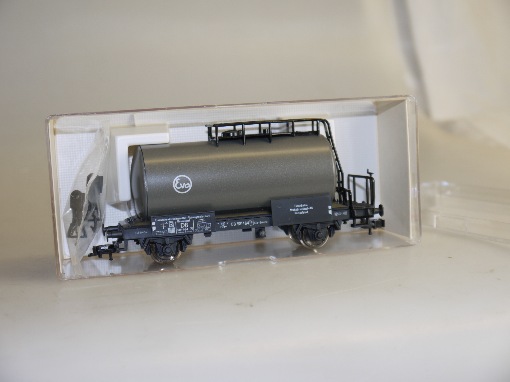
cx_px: 255
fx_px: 855
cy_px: 191
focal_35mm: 58
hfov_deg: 33.2
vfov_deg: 25.2
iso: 100
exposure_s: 1/60
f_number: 4.9
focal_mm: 29
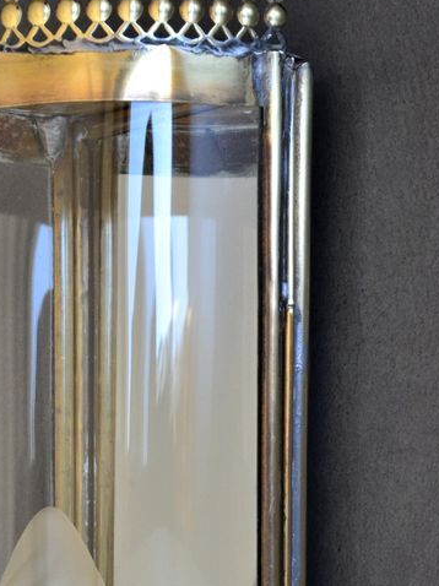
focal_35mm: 189
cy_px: 565
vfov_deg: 10.4
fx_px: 3199
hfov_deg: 7.8
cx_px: 92
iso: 800
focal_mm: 58
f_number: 9
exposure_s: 1/125
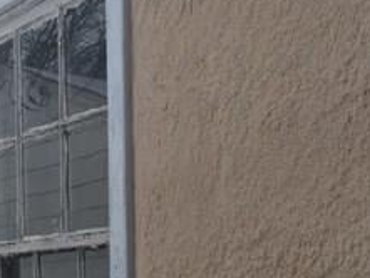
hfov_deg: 23.3
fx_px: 898
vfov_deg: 16.4
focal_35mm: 84
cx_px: 179
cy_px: 390
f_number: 2.2
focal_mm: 4.15
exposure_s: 1/549
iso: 25
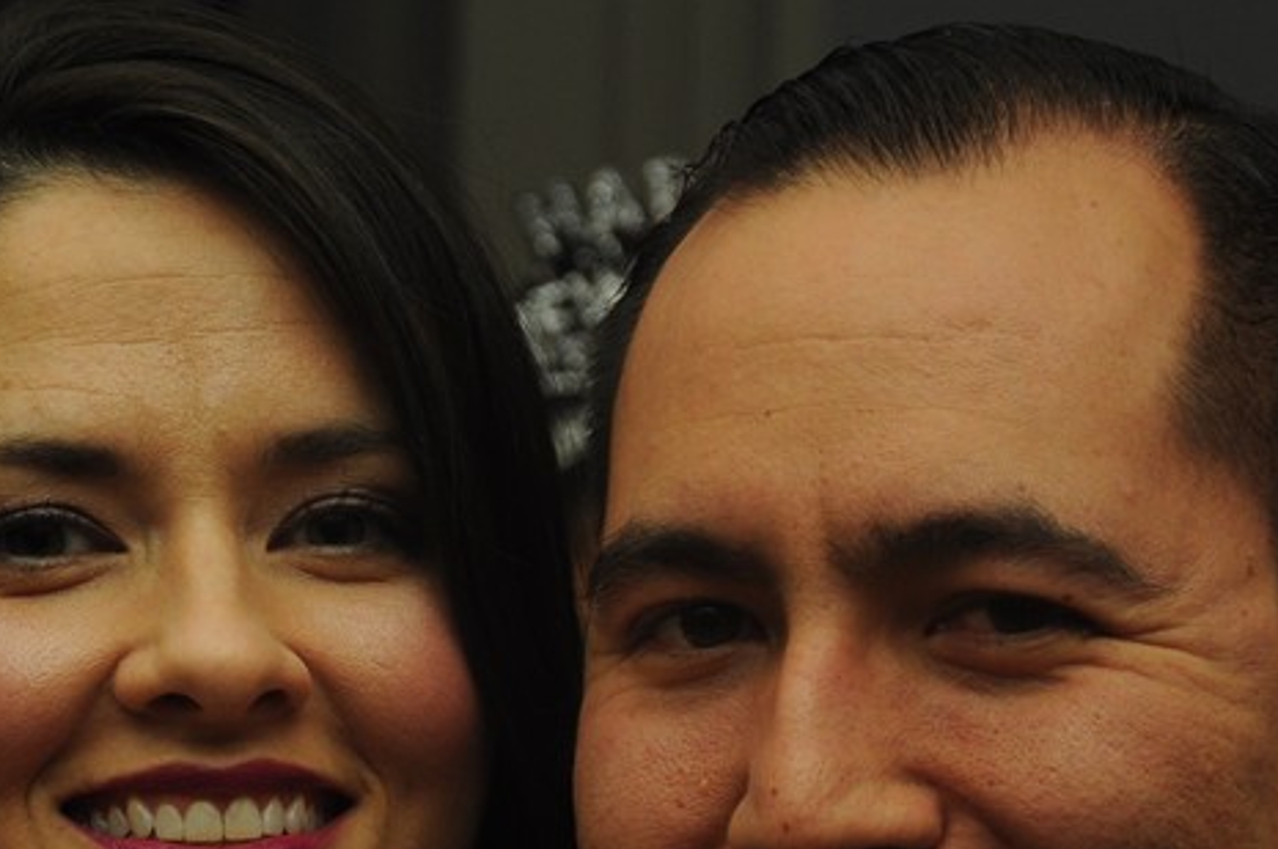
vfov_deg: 6.4
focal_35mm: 213
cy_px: 728
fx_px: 7553
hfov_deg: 9.7
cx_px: 434
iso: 400
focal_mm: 66
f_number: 5.3
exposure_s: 1/50
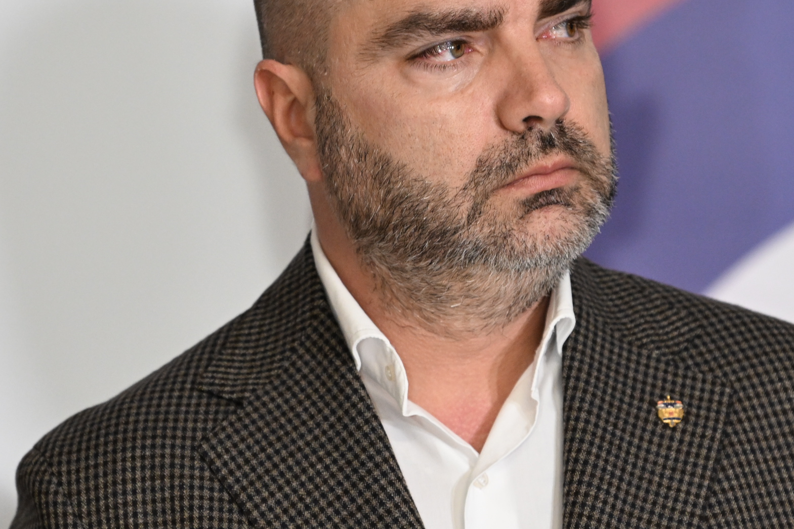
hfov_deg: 5.0
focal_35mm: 413
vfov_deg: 3.3
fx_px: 9108
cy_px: 222
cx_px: 447
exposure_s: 1/200
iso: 2500
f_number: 4
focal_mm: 200
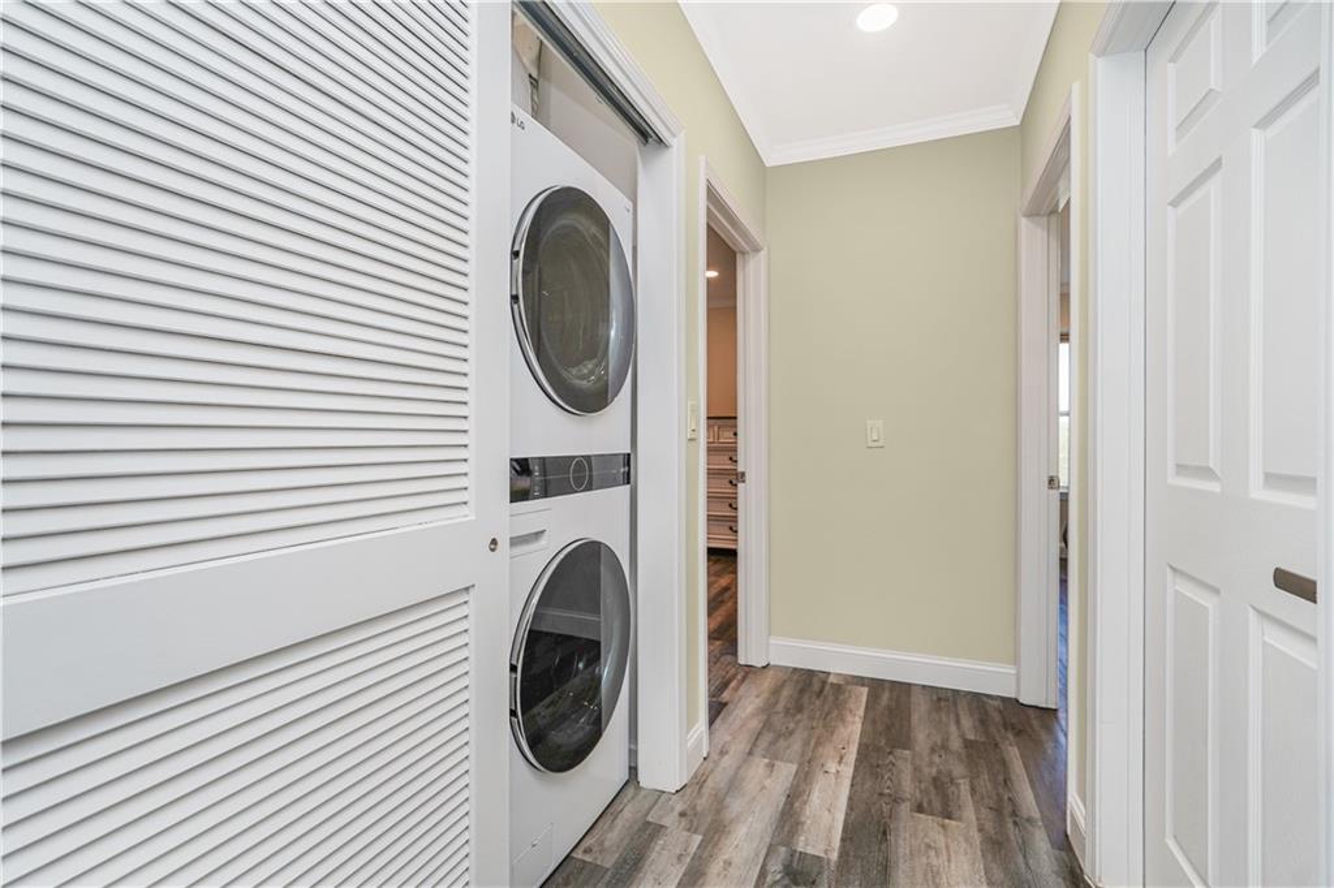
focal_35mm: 16
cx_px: 667
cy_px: 444
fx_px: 593
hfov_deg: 96.8
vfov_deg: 73.7
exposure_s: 1/40
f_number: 4.5
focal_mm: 16
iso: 50
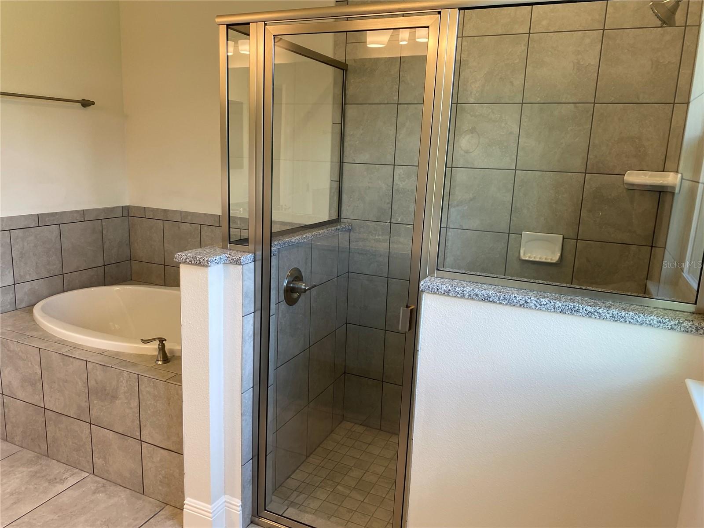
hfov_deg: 67.3
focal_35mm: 26
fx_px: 529
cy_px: 264
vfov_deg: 53.1
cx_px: 352
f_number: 1.8
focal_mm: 4.25
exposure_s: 1/120
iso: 100
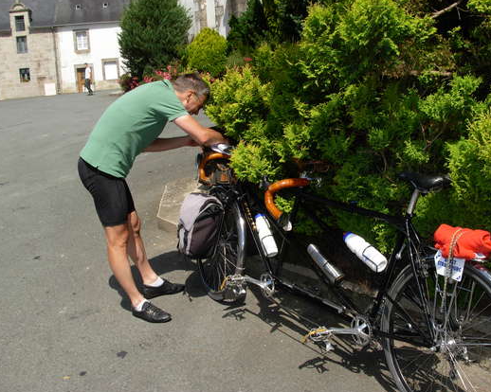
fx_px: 625
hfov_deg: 42.9
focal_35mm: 43
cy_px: 194
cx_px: 264
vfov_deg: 34.9
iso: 79
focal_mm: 6.3
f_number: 4.9
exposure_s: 1/592
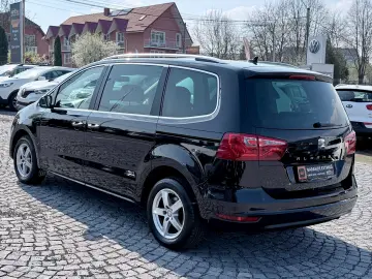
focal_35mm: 24
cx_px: 186
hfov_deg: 71.6
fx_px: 258
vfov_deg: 56.8
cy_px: 140
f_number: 1.78
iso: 100
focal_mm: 6.76
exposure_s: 1/2611
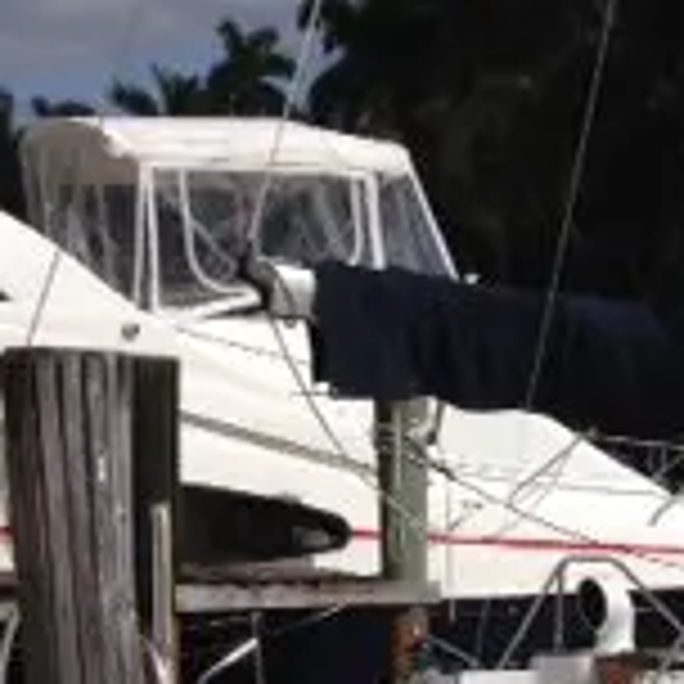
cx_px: 1220
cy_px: 1030
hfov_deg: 12.9
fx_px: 2750
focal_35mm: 123
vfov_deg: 13.4
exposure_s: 1/4525
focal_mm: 4.12
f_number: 2.4
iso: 50
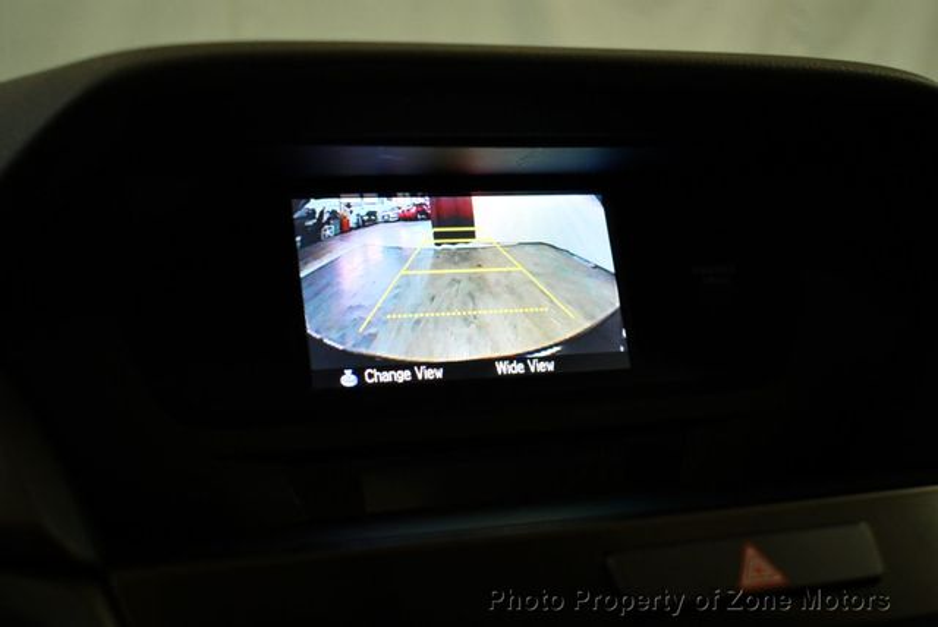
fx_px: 1460
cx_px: 469
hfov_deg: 35.6
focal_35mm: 56
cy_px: 314
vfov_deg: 24.2
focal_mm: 28
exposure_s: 1/250
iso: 720
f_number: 4.2
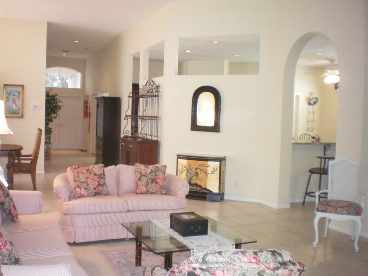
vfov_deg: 37.7
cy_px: 138
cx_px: 184
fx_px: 404
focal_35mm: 38
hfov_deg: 49.0
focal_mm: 6.3
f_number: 3.1
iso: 400
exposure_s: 1/60
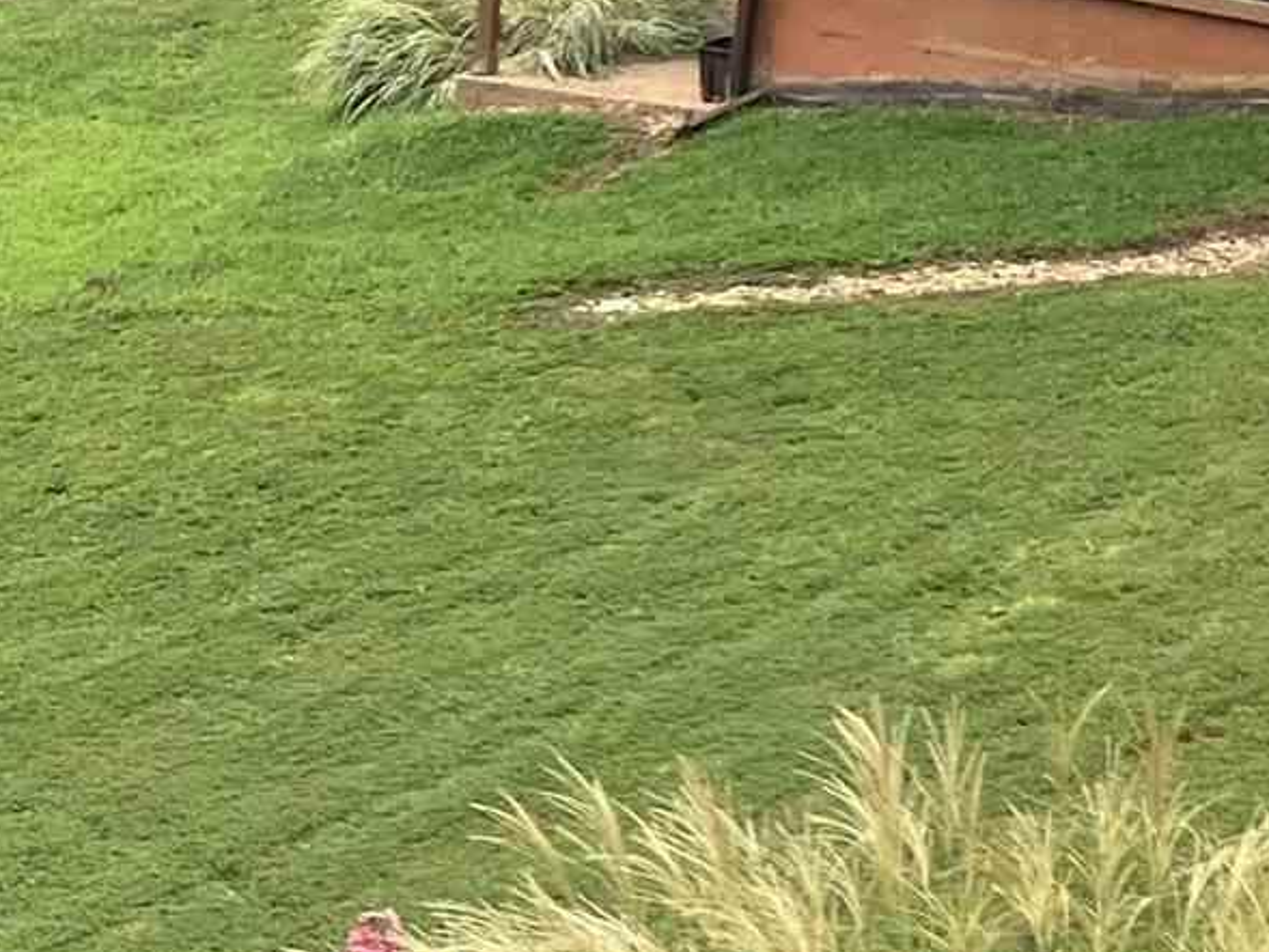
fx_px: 5353
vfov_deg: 10.1
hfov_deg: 12.2
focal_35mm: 146
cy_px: 812
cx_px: -1120
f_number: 1.8
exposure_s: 1/578
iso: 32
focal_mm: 3.99
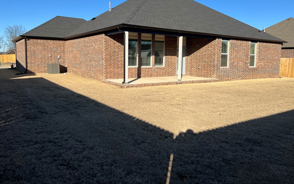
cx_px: 146
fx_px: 224
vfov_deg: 44.4
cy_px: 77
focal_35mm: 28
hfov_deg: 66.5
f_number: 1.5
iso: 50
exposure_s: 1/3704
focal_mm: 5.7
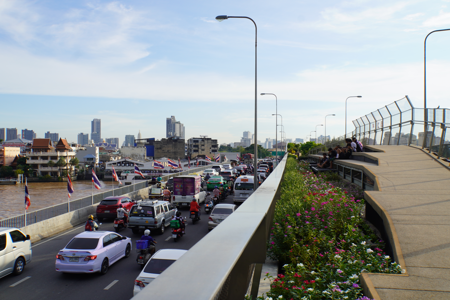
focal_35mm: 36
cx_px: 225
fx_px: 450
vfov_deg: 36.9
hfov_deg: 53.1
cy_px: 150
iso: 100
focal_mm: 24
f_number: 9
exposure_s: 1/125
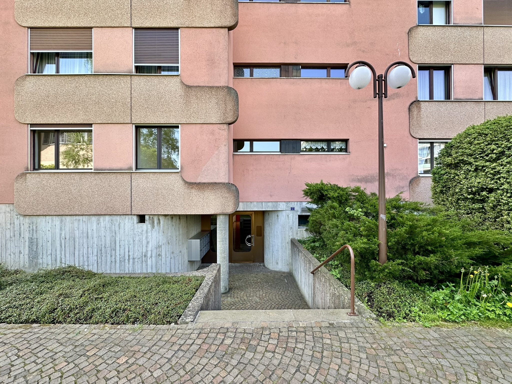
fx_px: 207
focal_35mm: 14
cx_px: 256
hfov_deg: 102.1
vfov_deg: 85.7
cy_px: 192
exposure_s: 1/155
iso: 40
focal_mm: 2.22
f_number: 2.2
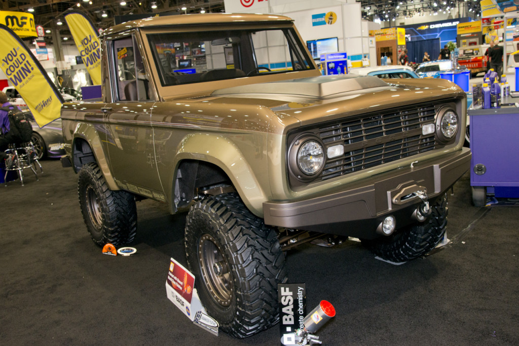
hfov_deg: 58.7
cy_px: 173
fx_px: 461
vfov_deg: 41.1
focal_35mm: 32
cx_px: 260
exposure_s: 1/60
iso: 1250
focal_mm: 32
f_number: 7.1
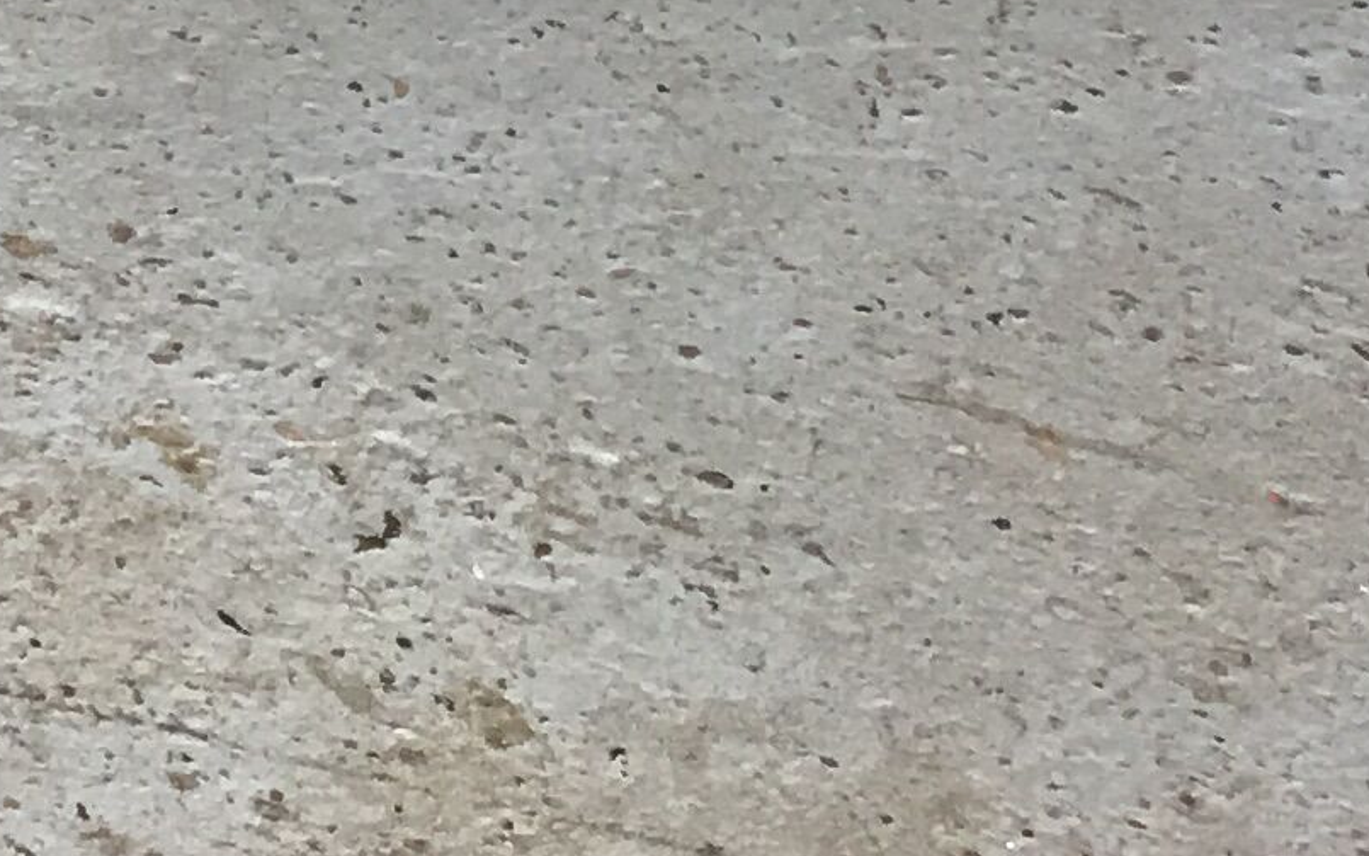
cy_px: -1499
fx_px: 5745
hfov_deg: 11.9
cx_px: -1520
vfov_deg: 7.7
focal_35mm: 154
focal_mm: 4.15
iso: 32
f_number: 2.2
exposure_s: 1/33
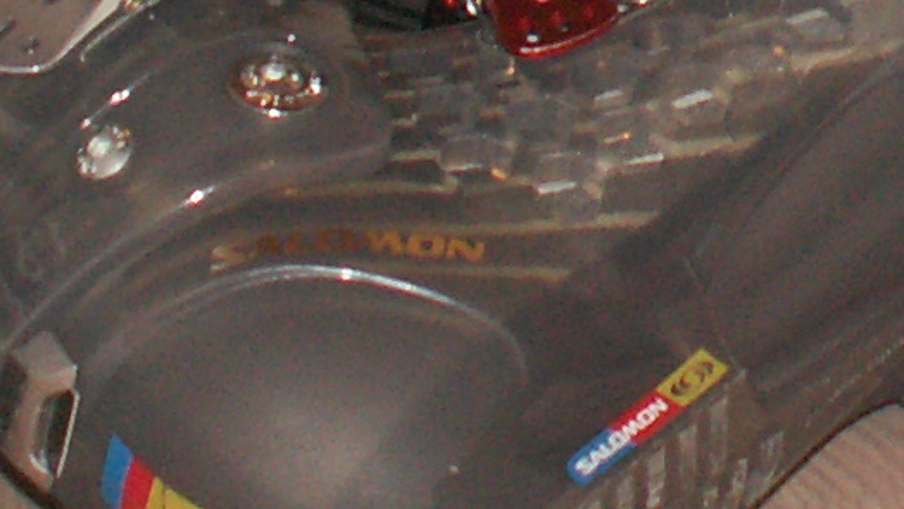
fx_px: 5994
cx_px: 1289
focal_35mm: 250
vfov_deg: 4.8
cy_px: -650
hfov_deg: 8.5
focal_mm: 7.75
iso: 160
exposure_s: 1/40
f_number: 3.2
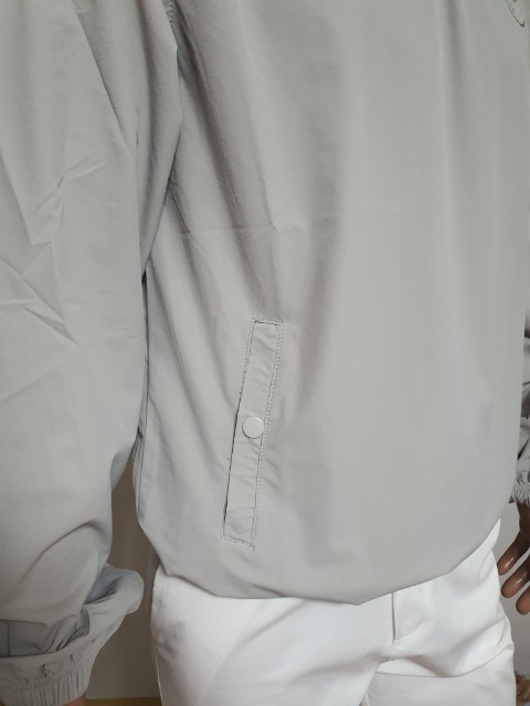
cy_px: 353
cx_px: 265
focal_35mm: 26
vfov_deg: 67.3
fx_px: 531
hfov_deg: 53.1
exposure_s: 1/40
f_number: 2.4
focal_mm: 4.3
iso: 200
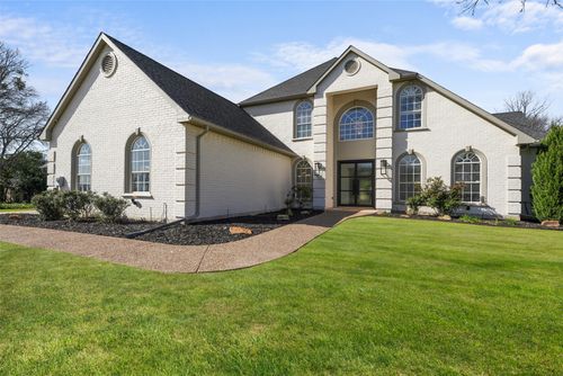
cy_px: 188
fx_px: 274
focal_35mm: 18
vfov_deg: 69.0
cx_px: 282
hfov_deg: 91.6
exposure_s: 1/1600
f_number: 9
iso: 640
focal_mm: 17.5
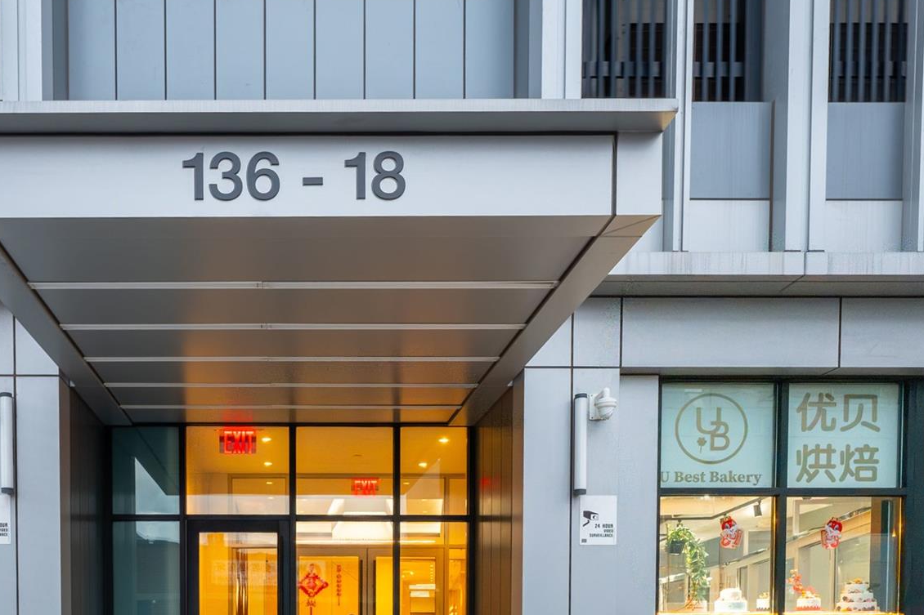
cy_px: 323
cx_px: 305
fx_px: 767
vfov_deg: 43.7
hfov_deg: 60.6
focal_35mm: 30
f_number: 8
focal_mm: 16.5
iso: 800
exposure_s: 1/400
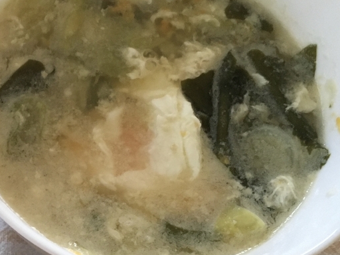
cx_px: -9
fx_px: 668
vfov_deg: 21.3
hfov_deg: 26.8
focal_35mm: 68
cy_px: 214
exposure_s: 1/30
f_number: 2.2
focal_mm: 4.15
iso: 200
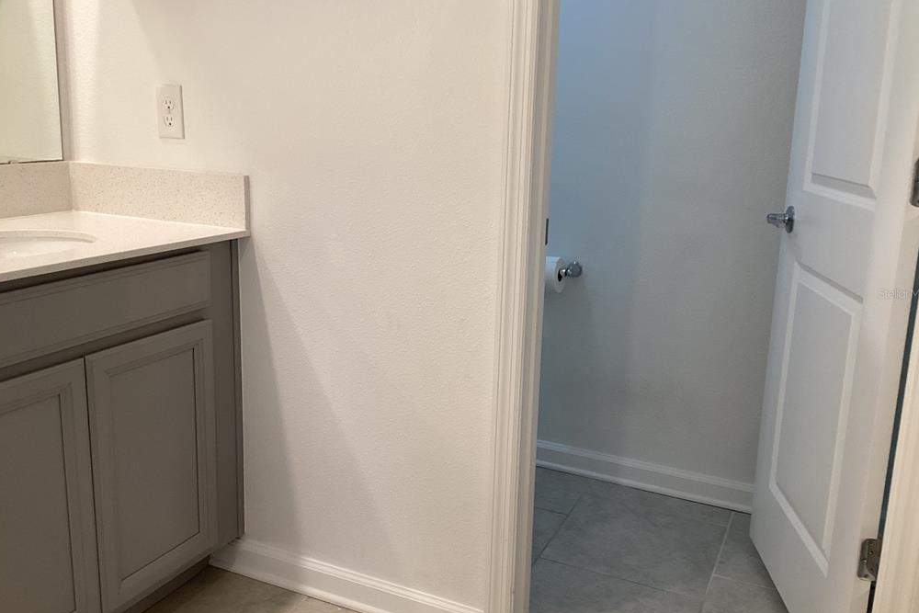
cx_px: 463
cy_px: 293
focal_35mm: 33
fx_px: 842
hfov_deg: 57.2
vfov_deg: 40.0
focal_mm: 3.3
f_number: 2.4
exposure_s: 1/60
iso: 125
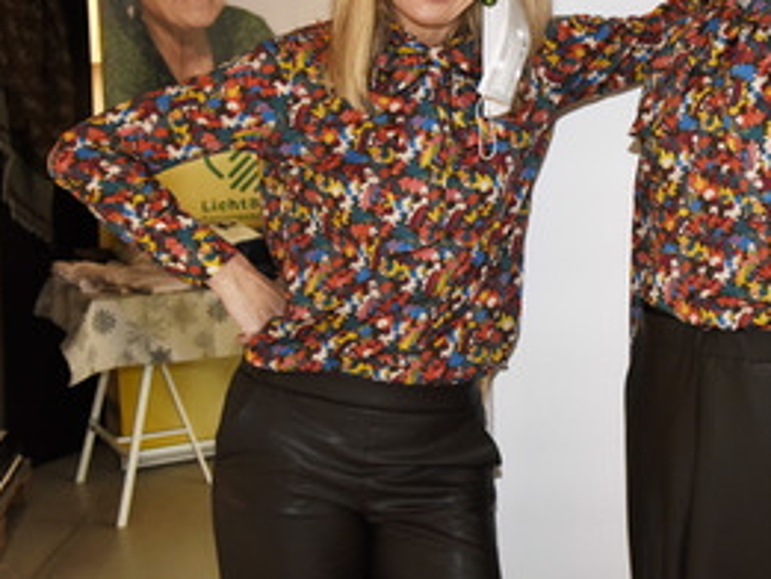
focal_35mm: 58
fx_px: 1292
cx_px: 580
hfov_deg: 32.6
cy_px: 210
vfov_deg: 25.2
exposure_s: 1/125
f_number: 6.3
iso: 2500
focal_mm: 35
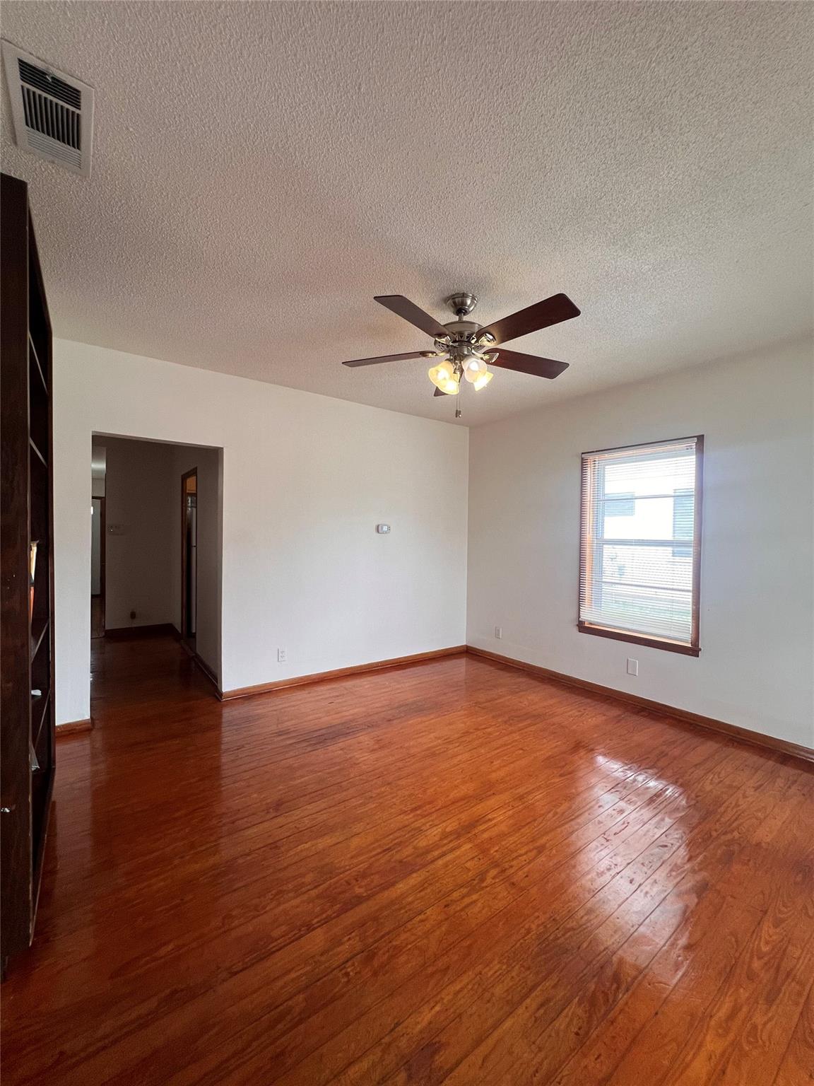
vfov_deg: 106.2
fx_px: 408
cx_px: 407
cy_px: 543
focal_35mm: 13
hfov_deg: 89.9
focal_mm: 1.57
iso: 125
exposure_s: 1/120
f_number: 1.8
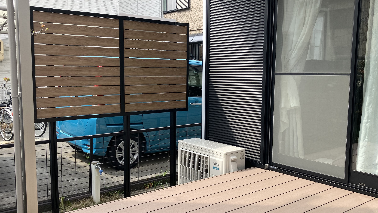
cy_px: 112
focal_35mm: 36
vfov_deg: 32.8
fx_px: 361
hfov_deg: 55.3
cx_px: 179
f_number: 1.8
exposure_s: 1/458
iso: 32
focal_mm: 3.99
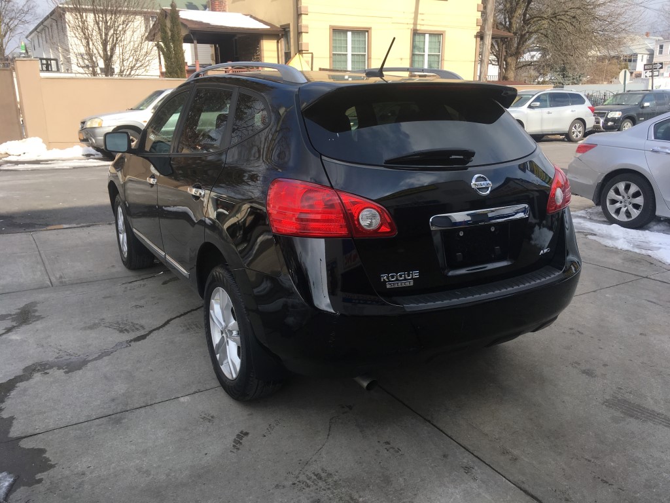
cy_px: 252
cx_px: 335
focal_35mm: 29
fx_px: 561
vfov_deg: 48.2
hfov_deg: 61.7
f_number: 2.2
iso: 25
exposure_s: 1/746
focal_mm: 4.15
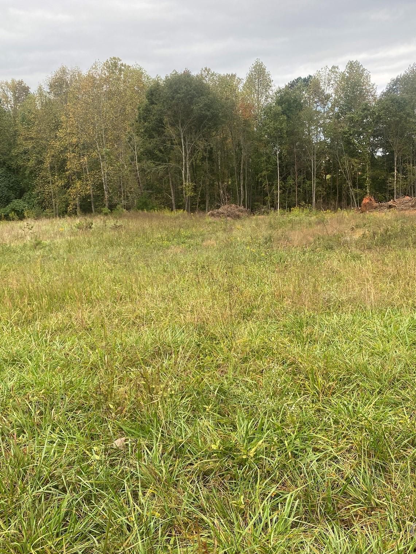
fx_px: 561
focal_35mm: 35
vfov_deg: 52.6
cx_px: 257
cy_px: 278
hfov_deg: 40.5
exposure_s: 1/401
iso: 32
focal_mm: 4.25
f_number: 1.8
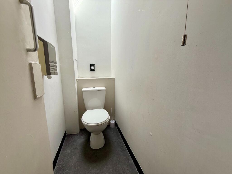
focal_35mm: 14
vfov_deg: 85.7
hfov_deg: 102.1
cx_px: 116
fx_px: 94
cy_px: 87
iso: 50
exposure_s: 1/149
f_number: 2.2
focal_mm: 2.22
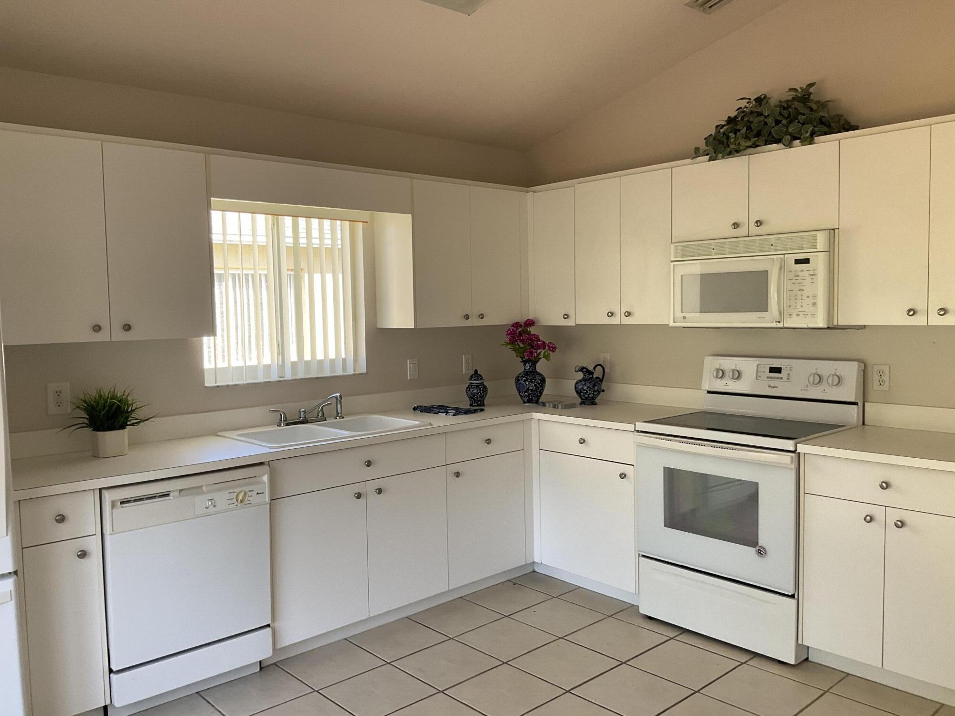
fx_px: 800
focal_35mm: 29
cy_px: 358
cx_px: 478
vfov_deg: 48.2
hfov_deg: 61.7
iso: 64
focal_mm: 3
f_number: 1.8
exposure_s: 1/122
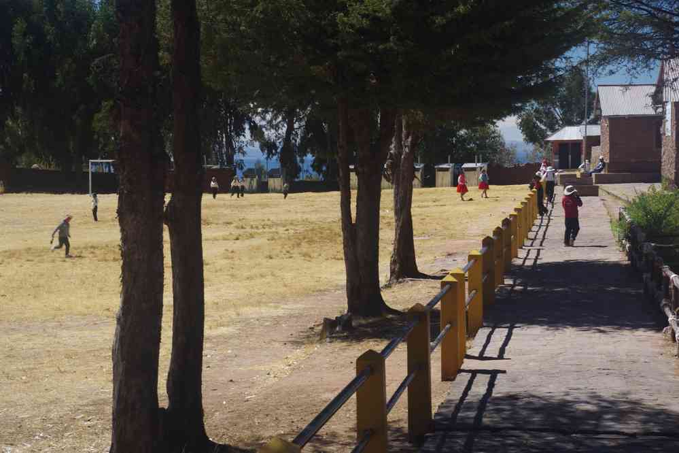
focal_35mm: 82
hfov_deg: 24.6
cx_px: 340
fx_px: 1556
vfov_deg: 16.6
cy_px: 226
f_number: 10
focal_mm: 55
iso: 200
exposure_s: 1/100
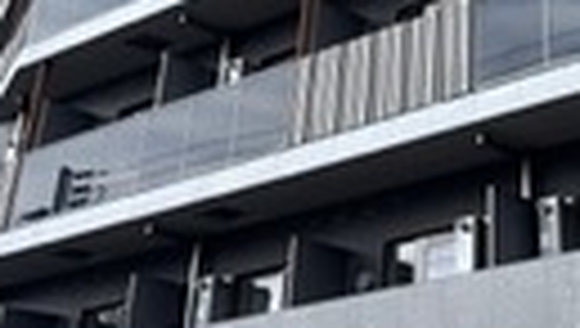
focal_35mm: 73
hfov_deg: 27.7
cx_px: 544
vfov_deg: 14.9
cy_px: -220
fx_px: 1124
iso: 80
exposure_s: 1/2710
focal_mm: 6.76
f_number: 1.78
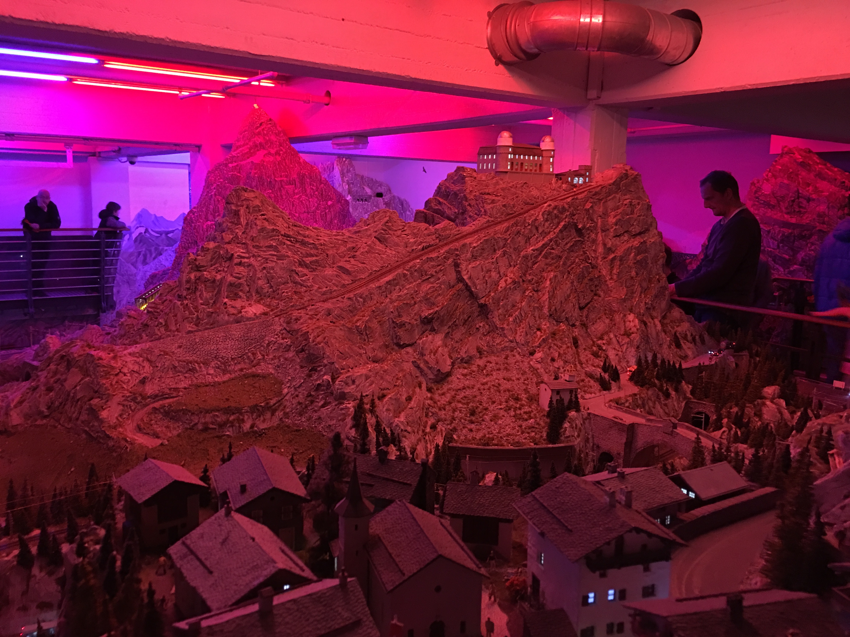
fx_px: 712
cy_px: 318
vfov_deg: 48.2
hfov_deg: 61.7
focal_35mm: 29
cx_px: 425
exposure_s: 1/4
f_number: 2.2
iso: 80
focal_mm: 4.15
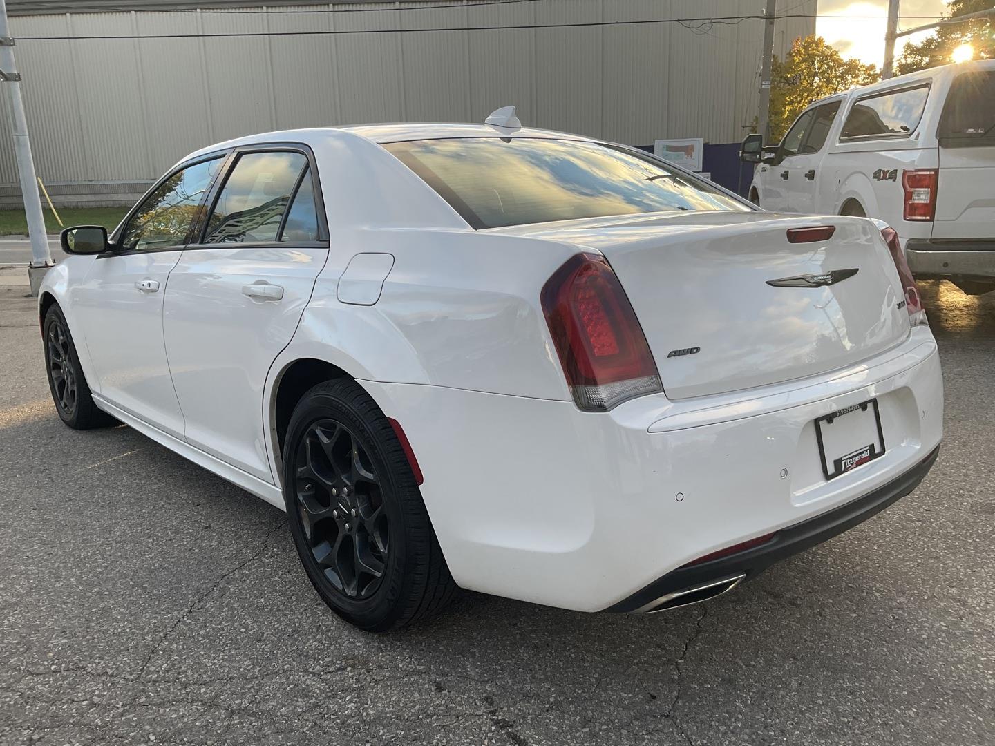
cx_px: 498
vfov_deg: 48.2
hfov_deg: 61.7
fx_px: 834
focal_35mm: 29
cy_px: 373
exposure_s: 1/260
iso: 16
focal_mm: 3
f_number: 1.8
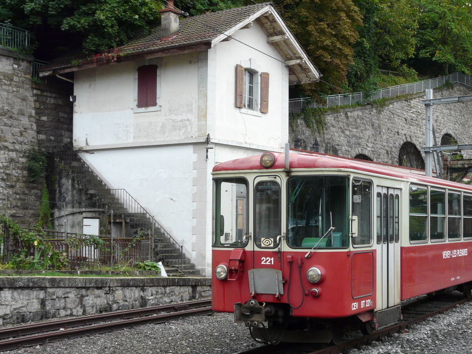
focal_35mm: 58
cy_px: 199
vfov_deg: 25.2
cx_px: 296
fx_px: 791
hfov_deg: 33.1
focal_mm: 7.4
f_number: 4
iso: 125
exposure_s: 1/160
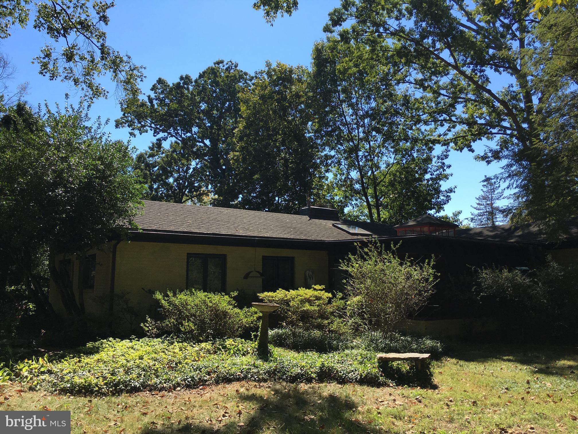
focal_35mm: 29
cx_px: 289
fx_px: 484
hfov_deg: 61.7
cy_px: 217
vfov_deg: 48.2
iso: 25
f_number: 2.2
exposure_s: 1/884
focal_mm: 4.15
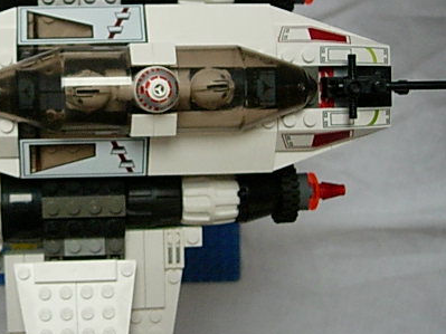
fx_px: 786
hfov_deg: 30.9
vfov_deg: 23.9
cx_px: 91
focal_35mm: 61
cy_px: 115
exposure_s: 1/242
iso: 400
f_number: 2.8
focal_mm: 7.8
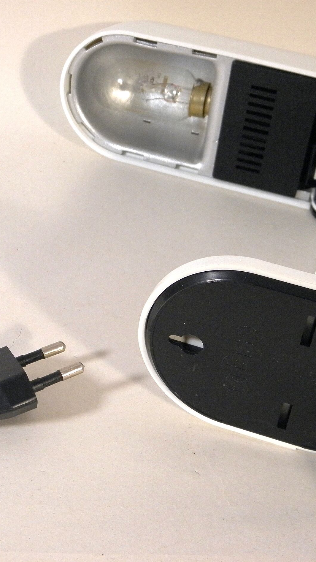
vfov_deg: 37.2
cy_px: 282
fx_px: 834
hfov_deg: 21.5
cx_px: 153
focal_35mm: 56
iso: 200
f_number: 3.7
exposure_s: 1/25
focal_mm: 6.8
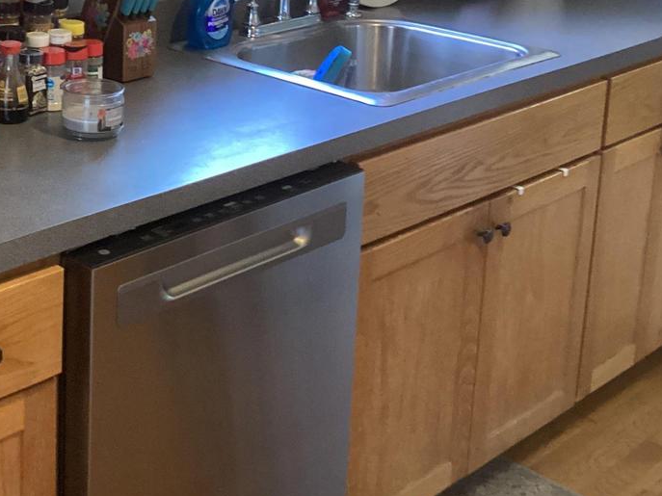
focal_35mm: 65
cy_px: -4
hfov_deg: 28.7
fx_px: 1243
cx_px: 66
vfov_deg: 21.7
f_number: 2.4
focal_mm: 3.3
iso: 400
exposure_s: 1/25
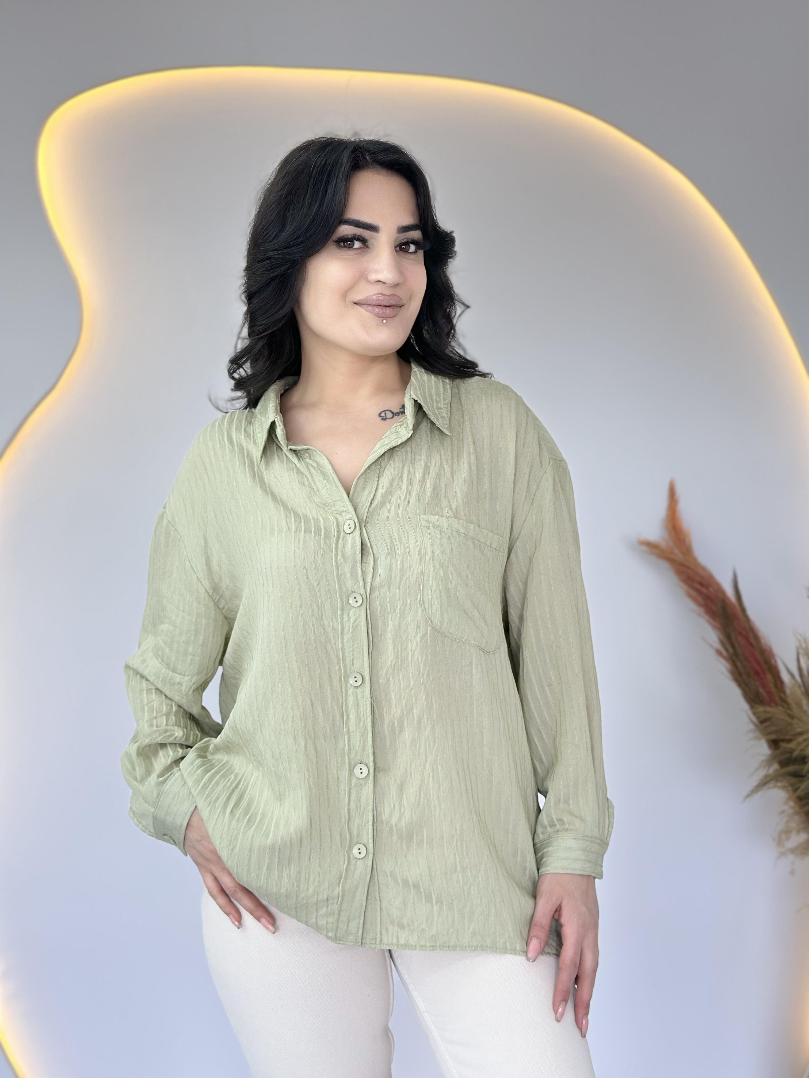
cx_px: 404
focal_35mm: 48
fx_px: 1496
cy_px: 539
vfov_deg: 39.7
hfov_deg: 30.3
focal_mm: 6.86
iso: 80
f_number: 1.78
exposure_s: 1/100
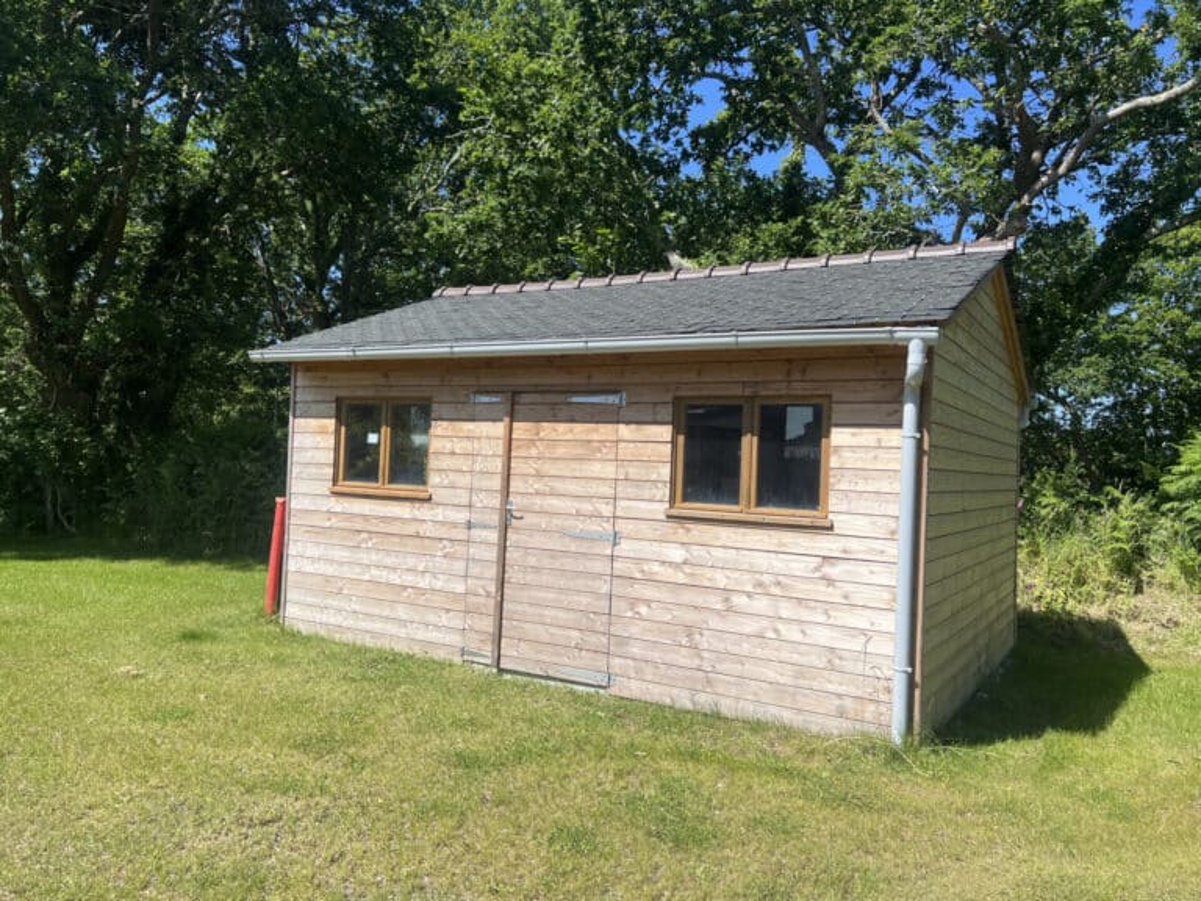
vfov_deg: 53.1
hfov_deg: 67.3
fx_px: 902
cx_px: 600
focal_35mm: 26
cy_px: 450
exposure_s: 1/4115
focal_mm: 5.7
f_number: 1.5
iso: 50
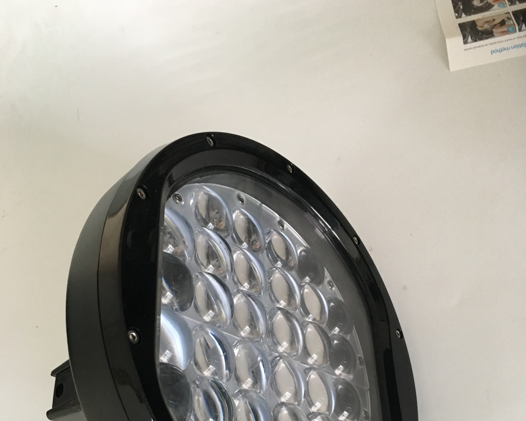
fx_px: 592
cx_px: 262
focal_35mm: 38
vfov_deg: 37.8
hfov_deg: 47.9
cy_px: 335
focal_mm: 4.15
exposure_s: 1/33
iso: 160
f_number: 2.2
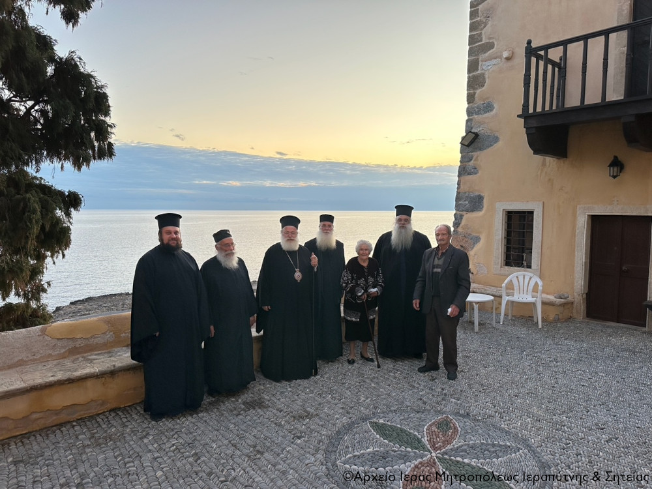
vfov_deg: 56.8
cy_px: 244
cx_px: 326
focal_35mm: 24
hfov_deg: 71.6
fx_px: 452
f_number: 1.78
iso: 100
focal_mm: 6.86
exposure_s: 1/121
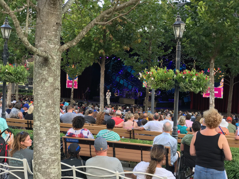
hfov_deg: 33.8
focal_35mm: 57
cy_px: 90
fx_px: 394
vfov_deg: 25.7
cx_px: 120
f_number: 2.8
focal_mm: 6.6
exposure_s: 1/30
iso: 25
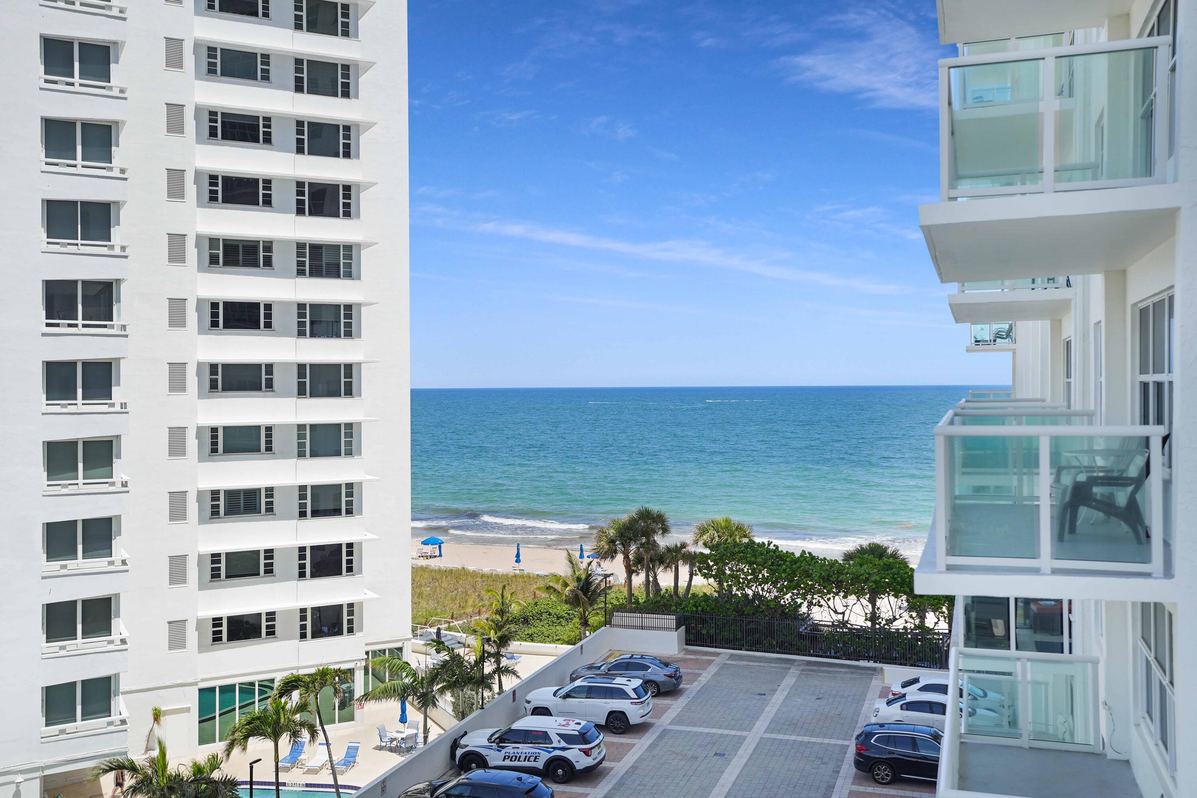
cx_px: 598
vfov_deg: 37.9
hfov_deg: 54.4
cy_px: 399
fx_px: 1164
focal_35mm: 35
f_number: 3.2
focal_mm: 35
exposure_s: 1/2500
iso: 160
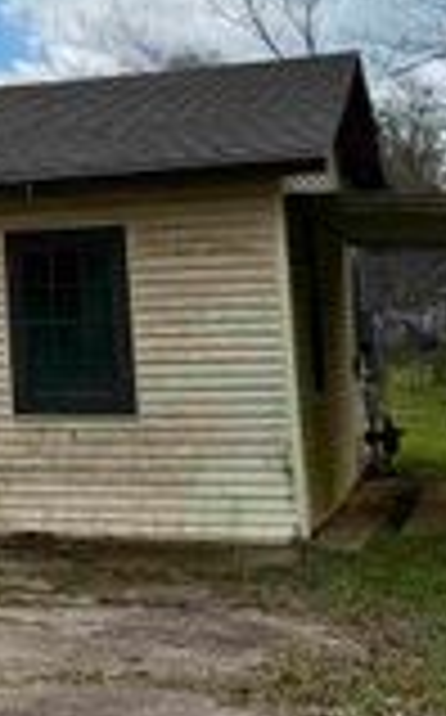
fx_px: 1560
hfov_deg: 14.8
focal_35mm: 80
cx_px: -275
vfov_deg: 25.5
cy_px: 164
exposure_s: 1/8130
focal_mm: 6.76
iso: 80
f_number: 1.78
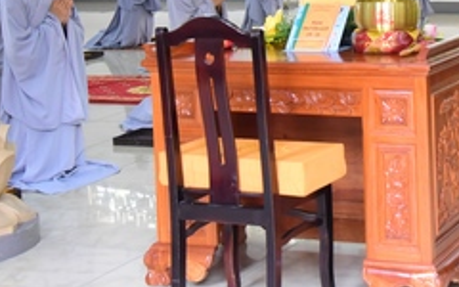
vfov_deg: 13.5
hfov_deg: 21.8
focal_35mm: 94
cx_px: 373
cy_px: -61
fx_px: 1176
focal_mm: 34
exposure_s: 1/160
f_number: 5
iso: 3200
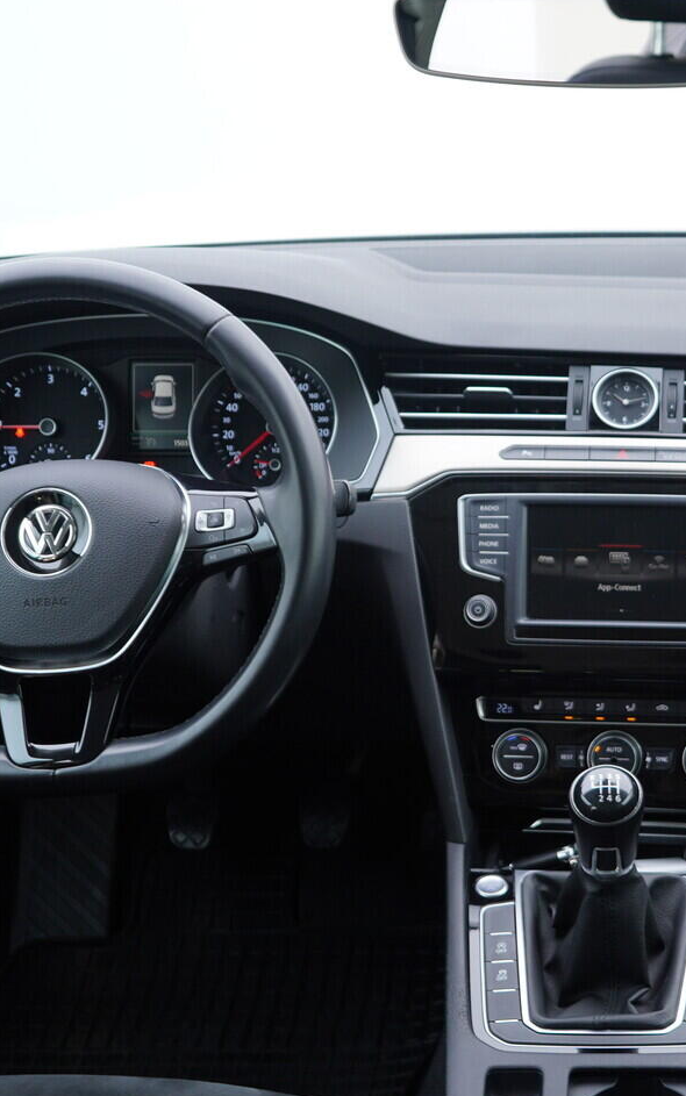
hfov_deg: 22.7
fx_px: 1674
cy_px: 545
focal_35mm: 56
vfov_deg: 36.3
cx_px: 592
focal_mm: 24
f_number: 2.8
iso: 160
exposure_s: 1/40
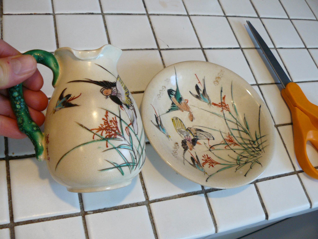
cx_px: 159
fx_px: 331
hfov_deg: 51.4
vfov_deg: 39.7
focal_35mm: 36
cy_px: 120
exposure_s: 1/30
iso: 160
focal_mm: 6
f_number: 2.8
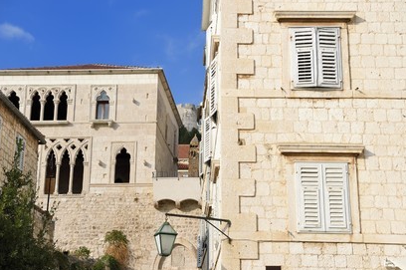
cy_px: 135
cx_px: 205
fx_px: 721
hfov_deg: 31.5
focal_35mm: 64
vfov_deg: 21.2
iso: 200
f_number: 10
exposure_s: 1/400
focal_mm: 62
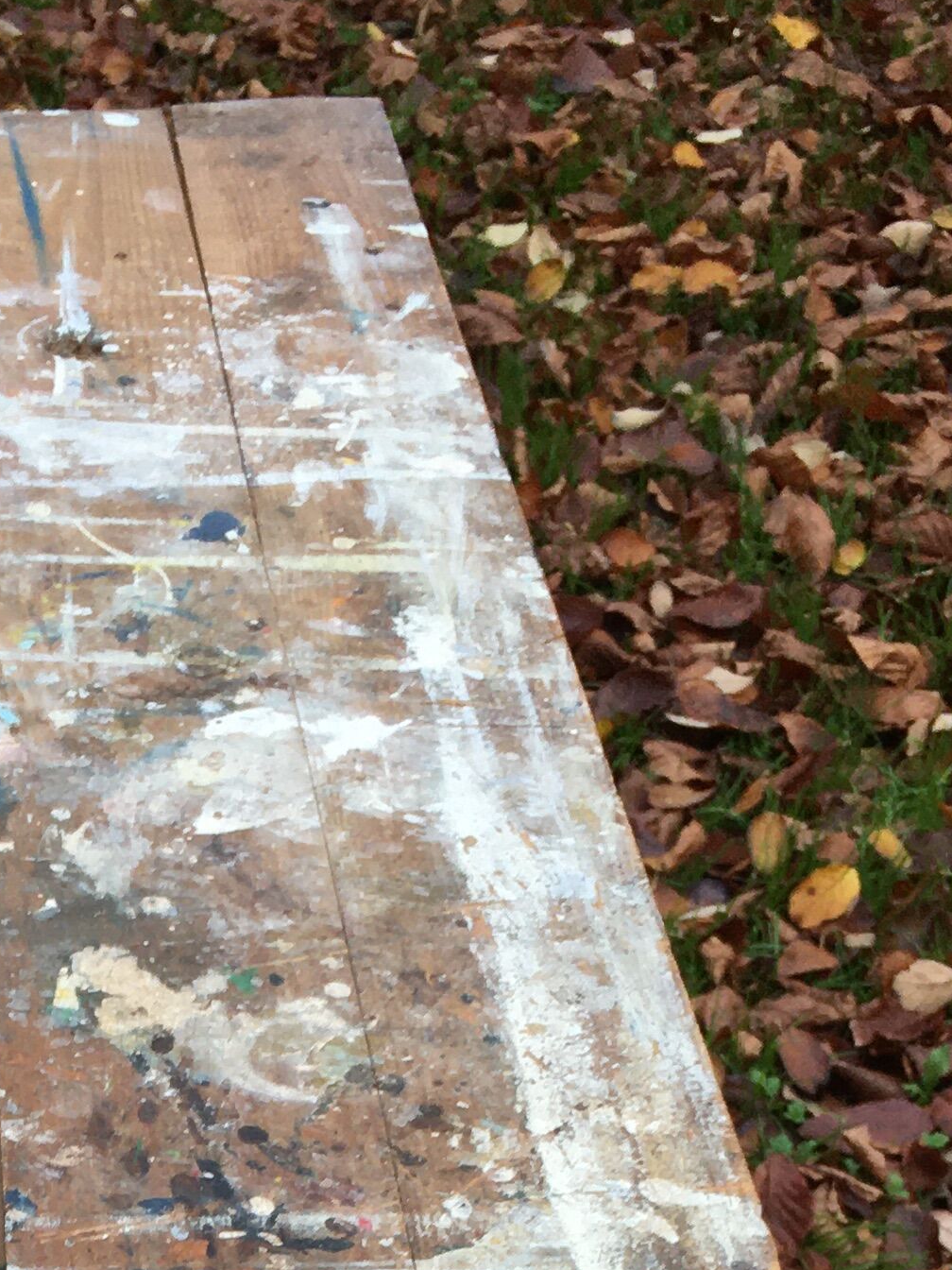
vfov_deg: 20.4
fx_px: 3190
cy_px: 1690
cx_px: -37
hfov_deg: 16.6
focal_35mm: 87
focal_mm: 4.15
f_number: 2.2
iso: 40
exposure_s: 1/100
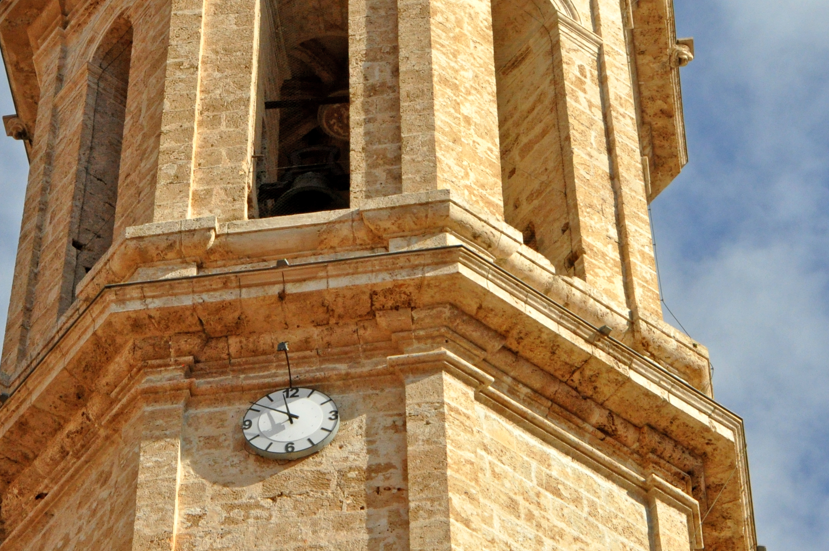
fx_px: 2921
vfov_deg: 10.7
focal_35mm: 127
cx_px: 335
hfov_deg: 16.1
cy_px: 76
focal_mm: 44
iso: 800
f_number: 13
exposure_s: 1/640
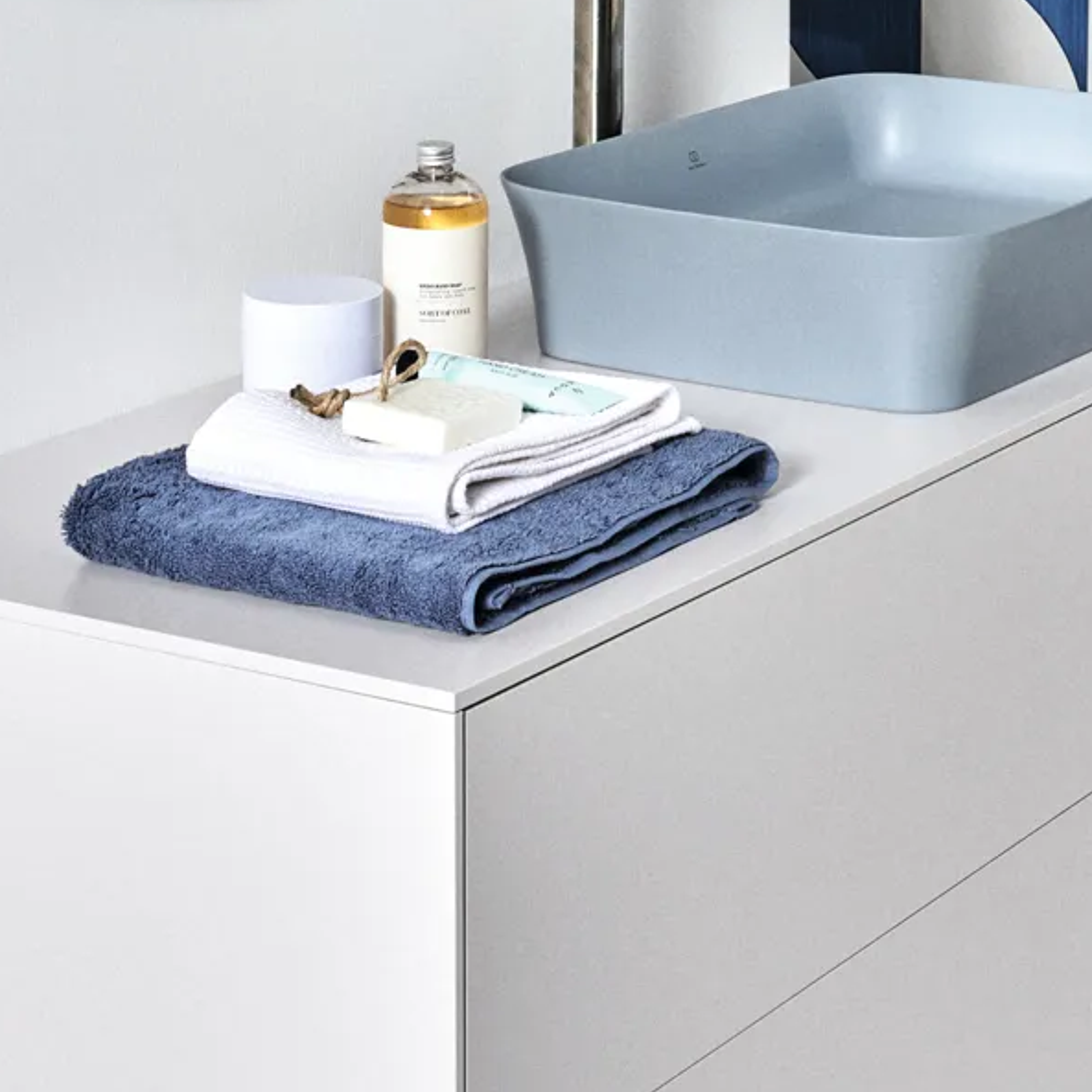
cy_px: -227
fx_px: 3498
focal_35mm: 98
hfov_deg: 17.7
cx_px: 718
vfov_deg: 16.9
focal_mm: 38
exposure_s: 1/100
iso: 100
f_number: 14
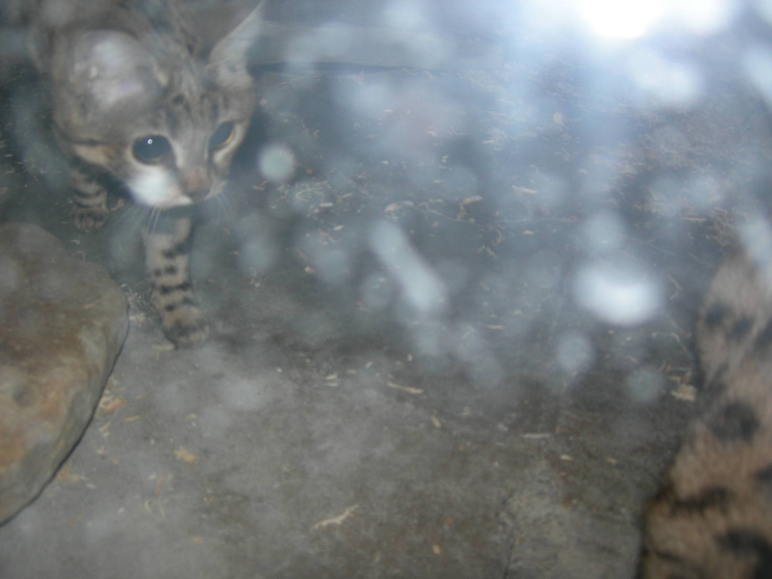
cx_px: 386
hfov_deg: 49.0
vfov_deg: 37.7
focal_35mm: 38
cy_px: 290
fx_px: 847
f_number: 2.8
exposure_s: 1/60.1
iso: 50
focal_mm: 7.8
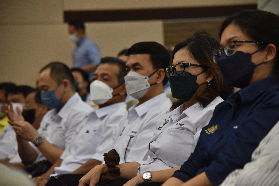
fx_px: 814
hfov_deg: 19.5
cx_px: 140
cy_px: 93
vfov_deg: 13.0
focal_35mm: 105
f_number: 4
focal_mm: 105
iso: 2500
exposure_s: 1/125
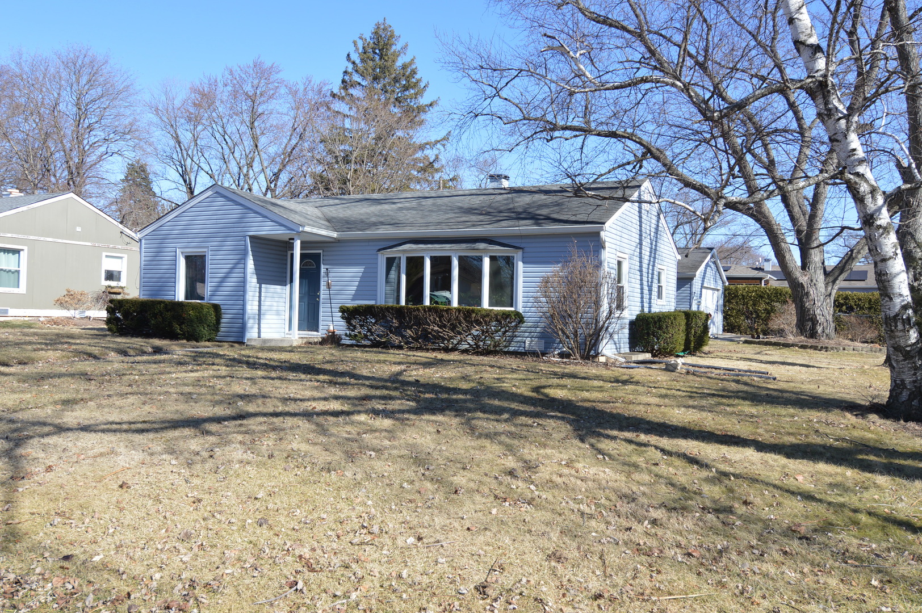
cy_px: 306
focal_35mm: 30
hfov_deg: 62.0
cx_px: 461
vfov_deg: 43.5
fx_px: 768
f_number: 7.1
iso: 100
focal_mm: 20
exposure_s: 1/200
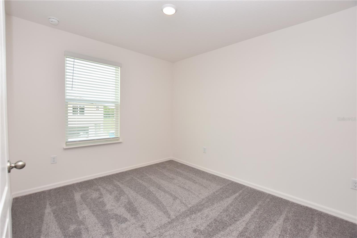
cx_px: 178
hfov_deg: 100.4
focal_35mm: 15
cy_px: 119
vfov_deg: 77.3
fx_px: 149
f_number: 5
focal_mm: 10
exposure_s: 1/100
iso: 200
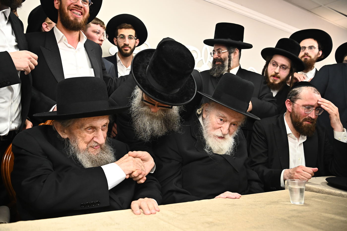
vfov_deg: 41.1
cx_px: 174
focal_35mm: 32
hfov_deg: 58.7
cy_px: 116
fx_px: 308
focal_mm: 32
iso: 3200
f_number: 4.5
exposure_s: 1/200
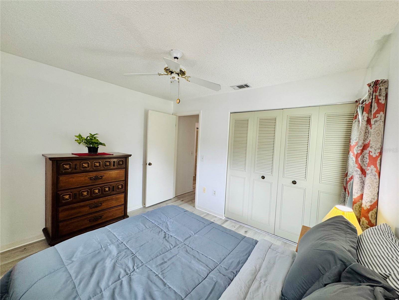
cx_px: 200
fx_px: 161
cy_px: 150
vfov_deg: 85.7
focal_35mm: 14
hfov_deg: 102.1
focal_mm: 2.22
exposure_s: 1/120
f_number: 2.2
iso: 160
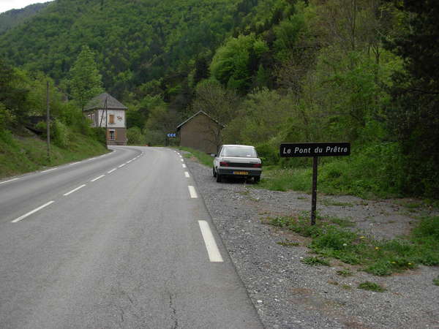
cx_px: 220
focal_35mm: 38
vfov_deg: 37.7
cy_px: 164
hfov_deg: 49.0
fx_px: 482
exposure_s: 1/724
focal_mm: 6.3
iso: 79
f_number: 2.9
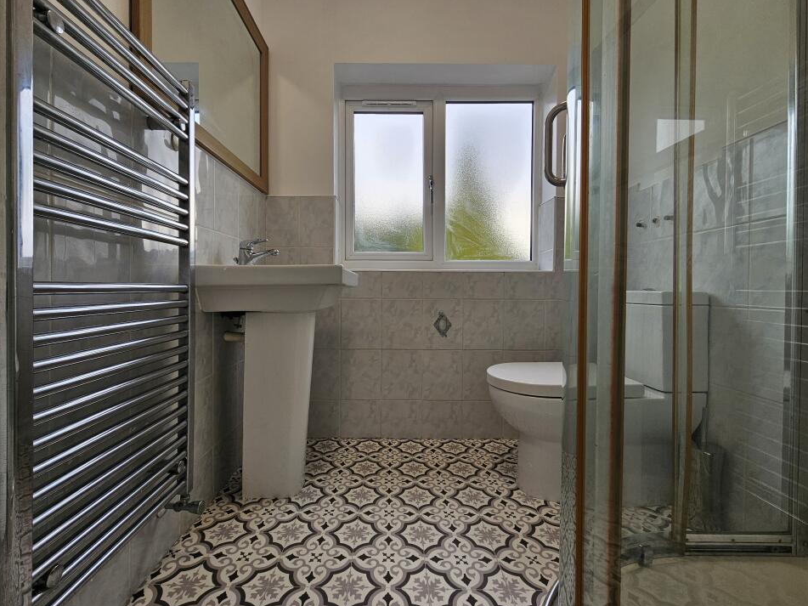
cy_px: 296
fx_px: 327
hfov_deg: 102.0
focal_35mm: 14
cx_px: 389
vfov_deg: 85.6
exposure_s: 1/131
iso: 50
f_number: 2.2
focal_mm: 2.2
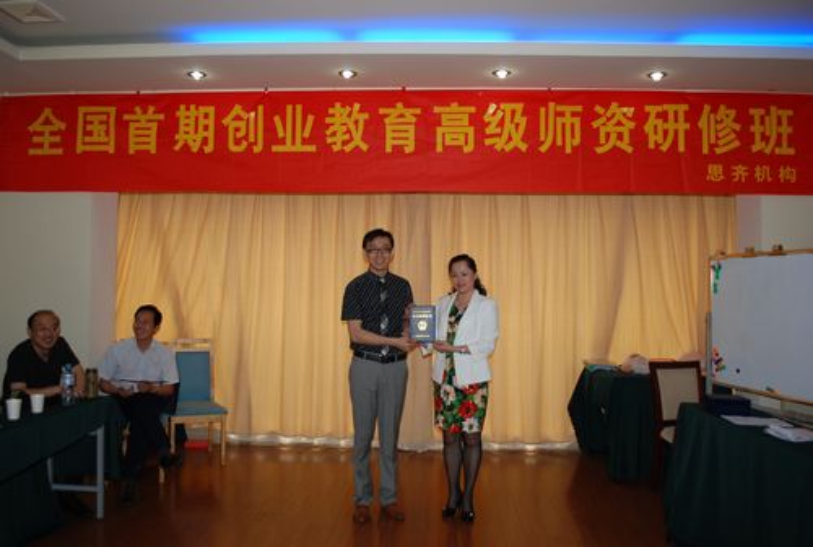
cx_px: 406
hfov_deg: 67.3
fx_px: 611
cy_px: 274
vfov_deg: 48.2
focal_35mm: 27
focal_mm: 18
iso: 200
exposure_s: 1/60
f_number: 3.5
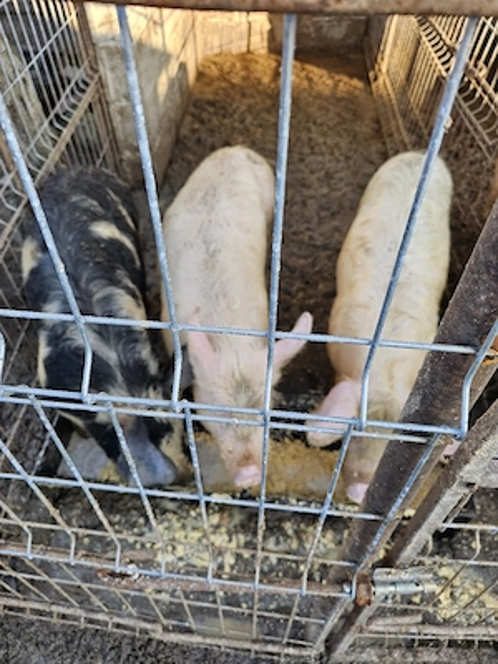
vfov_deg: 73.9
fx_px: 441
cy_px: 332
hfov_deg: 58.9
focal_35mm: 23
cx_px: 249
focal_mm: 6.3
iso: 80
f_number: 1.7
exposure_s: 1/182
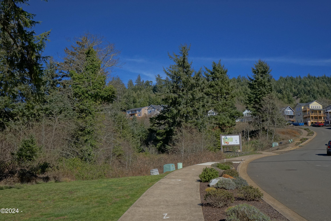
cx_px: 166
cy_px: 110
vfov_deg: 37.9
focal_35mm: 35
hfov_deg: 54.4
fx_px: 322
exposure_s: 1/5000
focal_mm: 35
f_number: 11
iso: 1600
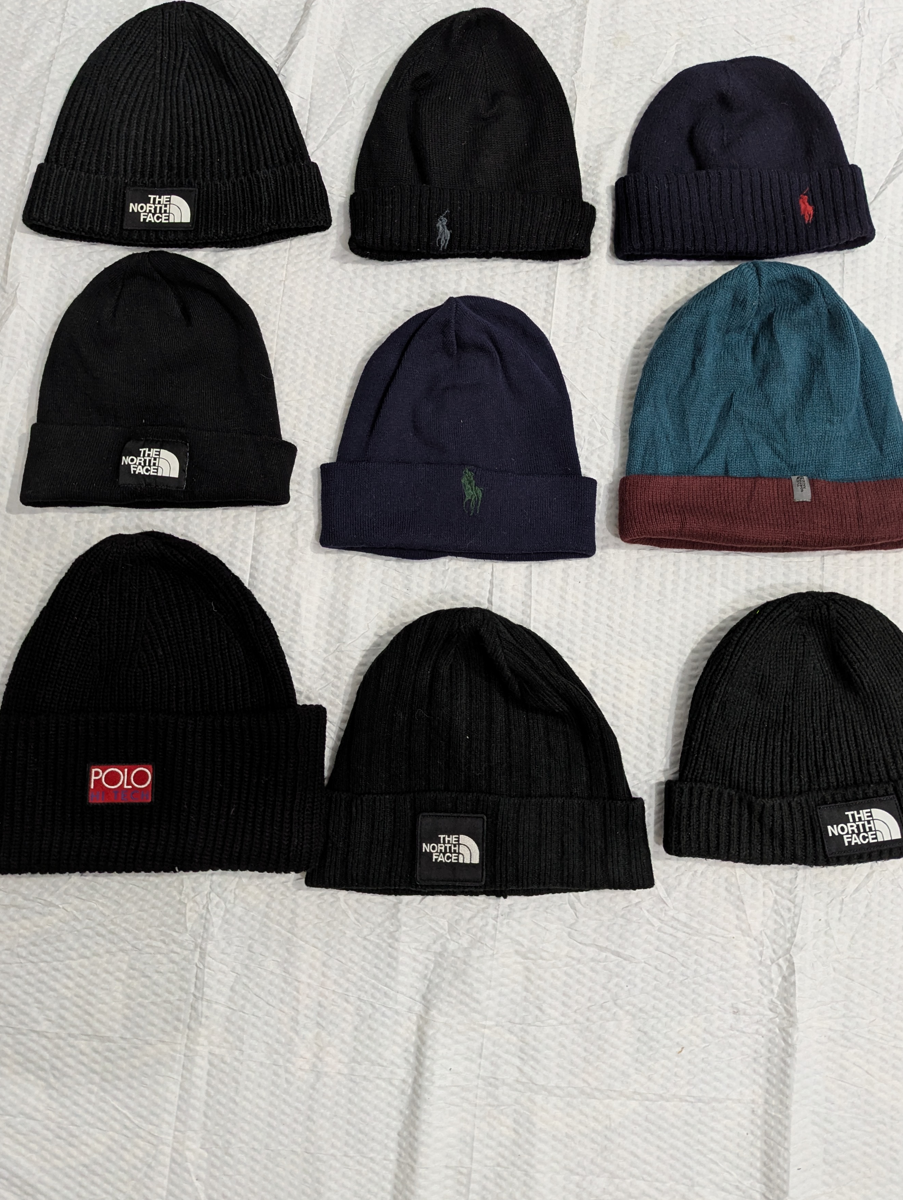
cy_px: 504
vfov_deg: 63.0
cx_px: 482
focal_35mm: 28
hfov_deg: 49.8
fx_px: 971
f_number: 1.85
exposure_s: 1/23.8
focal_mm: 6.81
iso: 365
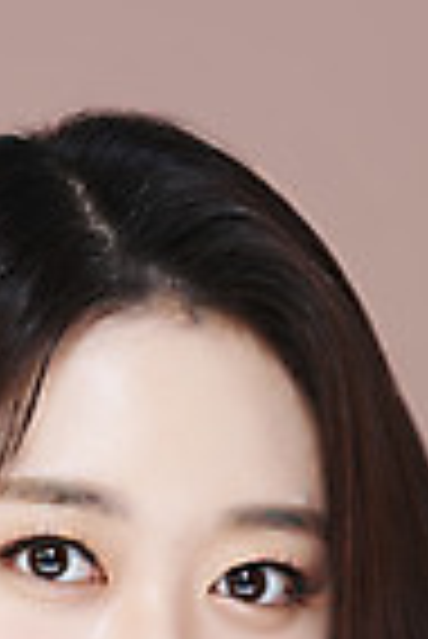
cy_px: 864
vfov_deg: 6.9
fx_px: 5248
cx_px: 74
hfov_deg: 4.7
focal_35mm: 295
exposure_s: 1/125
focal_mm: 105
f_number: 11
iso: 64
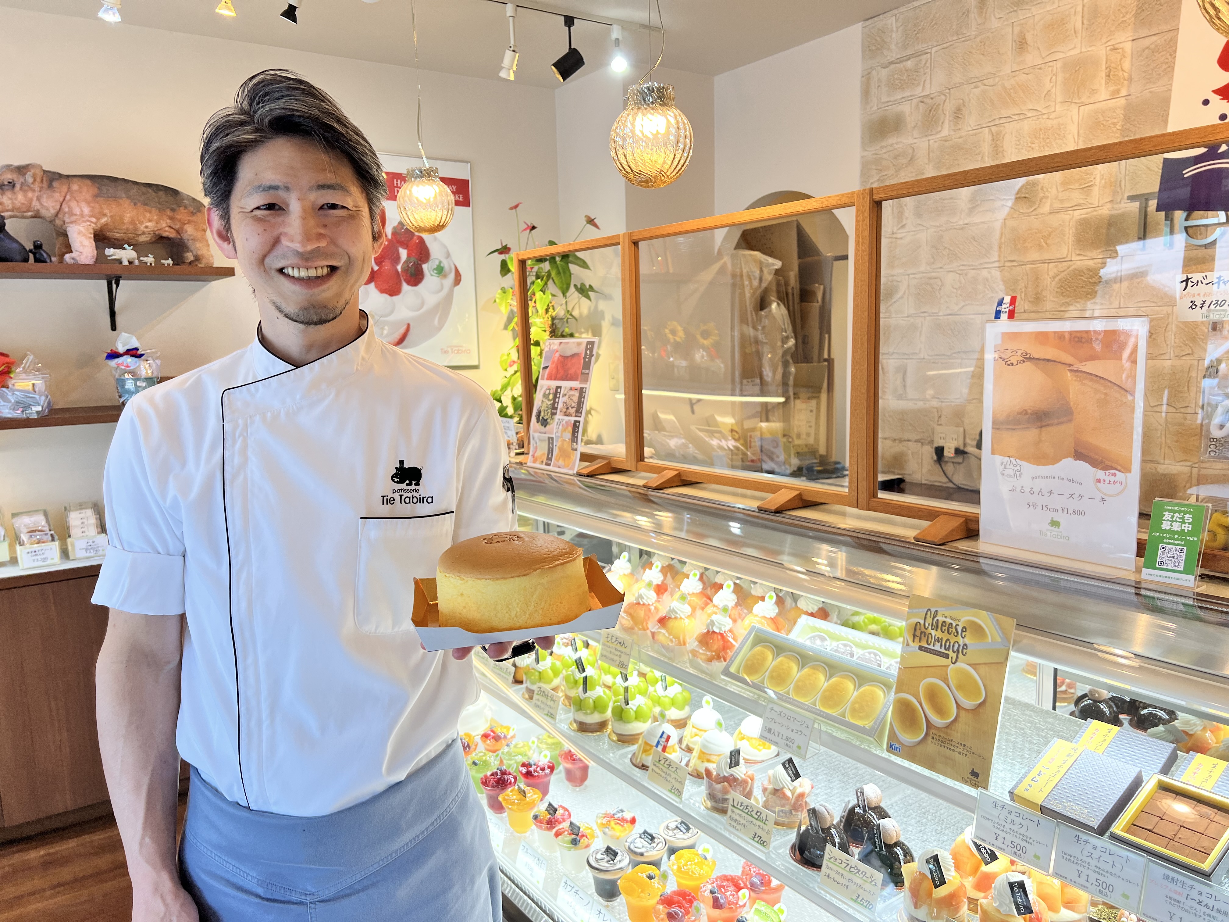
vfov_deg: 53.1
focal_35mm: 26
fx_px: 923
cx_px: 614
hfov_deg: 67.3
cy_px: 461
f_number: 1.5
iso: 64
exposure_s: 1/147
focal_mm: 5.7
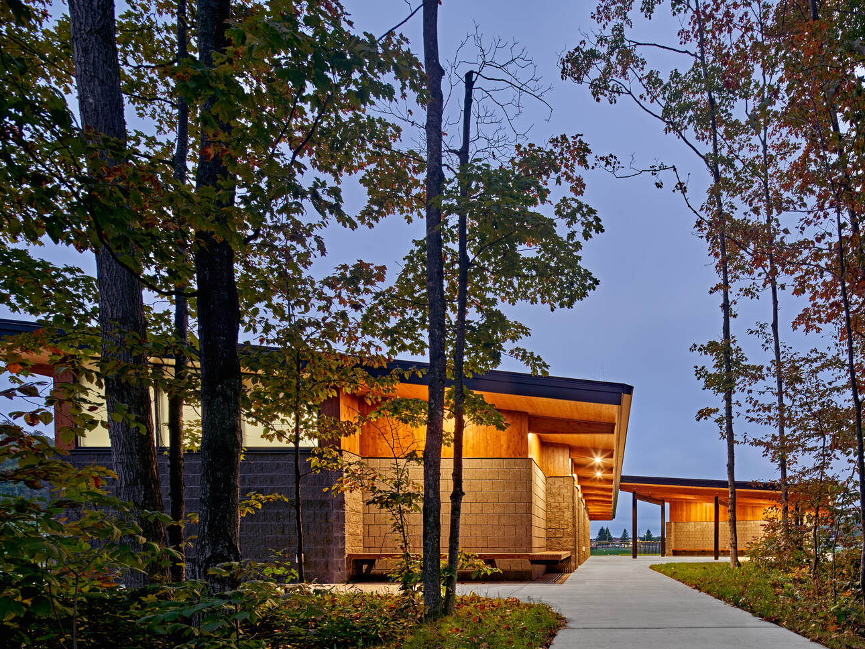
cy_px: 331
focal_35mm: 19
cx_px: 378
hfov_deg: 84.2
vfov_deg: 68.7
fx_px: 475
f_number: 11
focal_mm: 17
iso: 100
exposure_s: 10
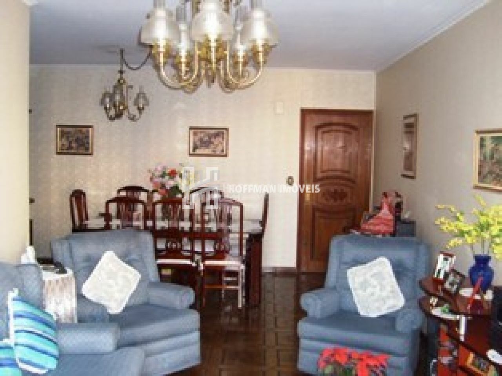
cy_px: 188
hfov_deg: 52.7
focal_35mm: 35
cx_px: 251
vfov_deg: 40.6
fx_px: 507
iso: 240
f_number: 2.8
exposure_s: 1/45
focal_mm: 5.8
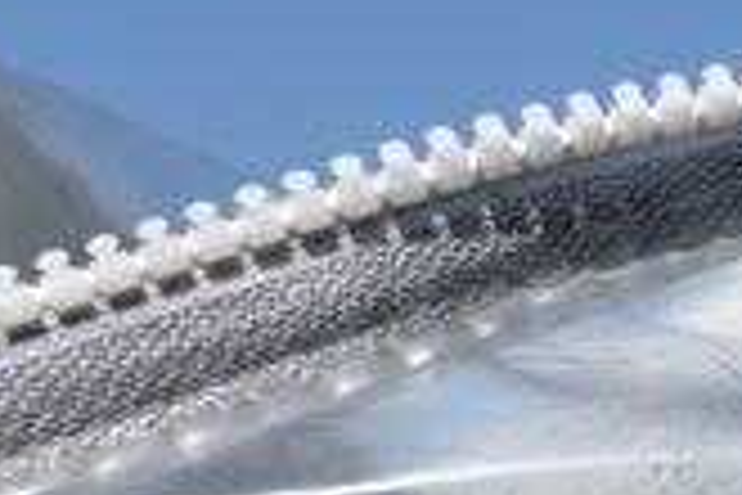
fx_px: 2061
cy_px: 788
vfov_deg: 12.8
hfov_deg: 18.9
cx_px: 958
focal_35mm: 100
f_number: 9
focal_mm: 18
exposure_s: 1/320
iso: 100
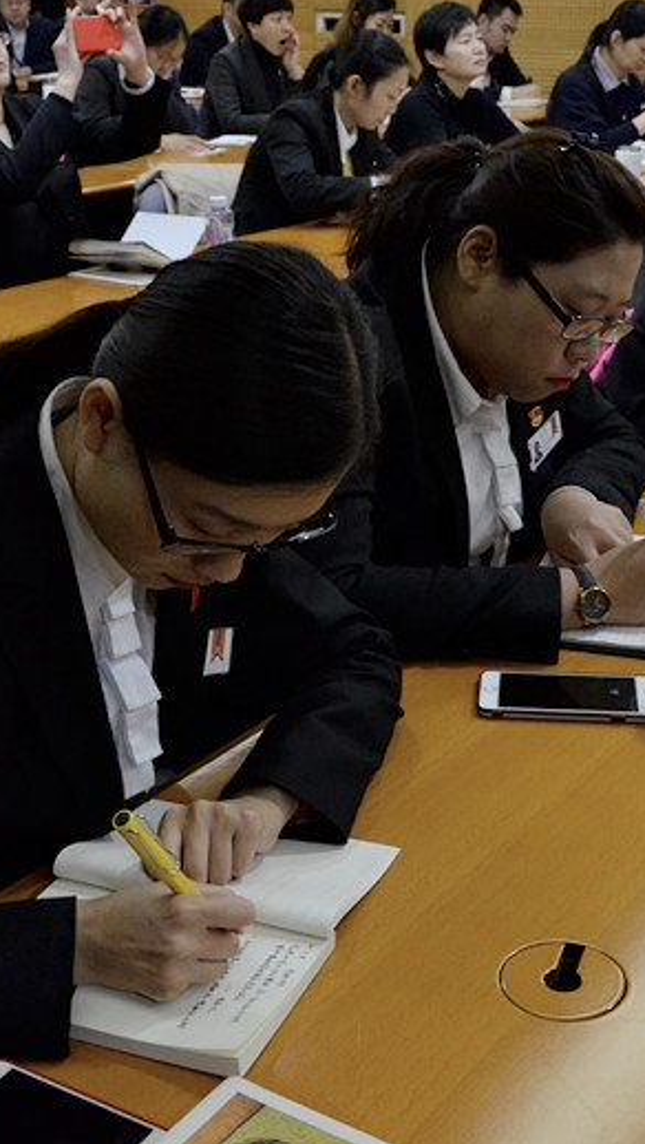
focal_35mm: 51
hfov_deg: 23.6
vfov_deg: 40.7
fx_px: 1542
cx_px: 406
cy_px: 562
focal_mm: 21
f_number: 5.6
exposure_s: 1/125
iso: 1000
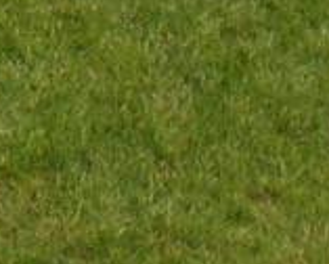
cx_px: 52
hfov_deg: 7.2
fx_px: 2613
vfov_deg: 5.3
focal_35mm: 268
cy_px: -654
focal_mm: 6.3
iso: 64
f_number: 3.1
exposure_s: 1/400
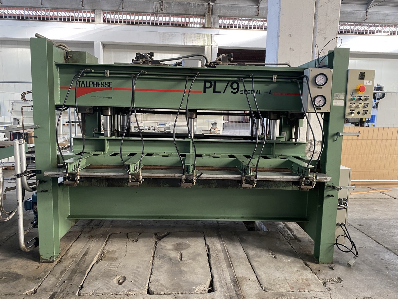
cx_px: 199
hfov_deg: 67.3
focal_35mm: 26
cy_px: 150
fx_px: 299
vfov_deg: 53.1
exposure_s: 1/50
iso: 320
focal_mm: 4.25
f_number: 1.8
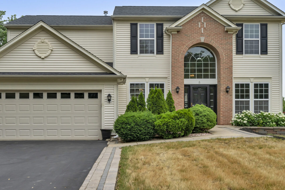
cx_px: 134
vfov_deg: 31.2
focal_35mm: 43
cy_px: 102
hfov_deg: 45.4
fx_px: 340
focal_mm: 32
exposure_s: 1/1000
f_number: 9
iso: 400
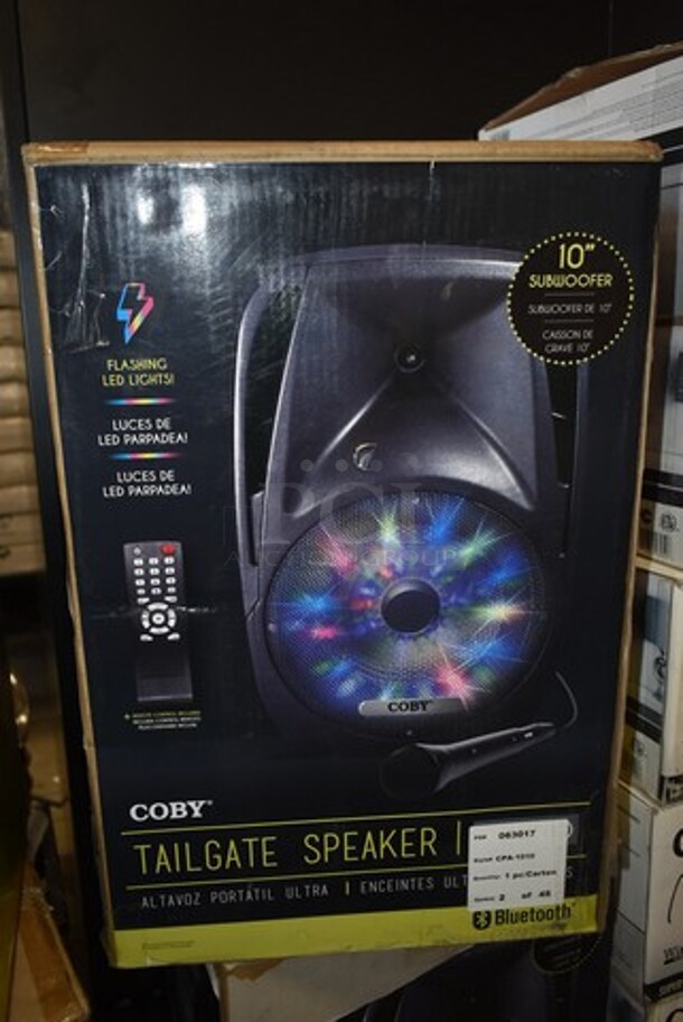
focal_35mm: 32
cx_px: 342
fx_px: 894
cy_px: 511
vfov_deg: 59.4
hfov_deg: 41.8
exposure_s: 1/100
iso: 560
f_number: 3.8
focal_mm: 21
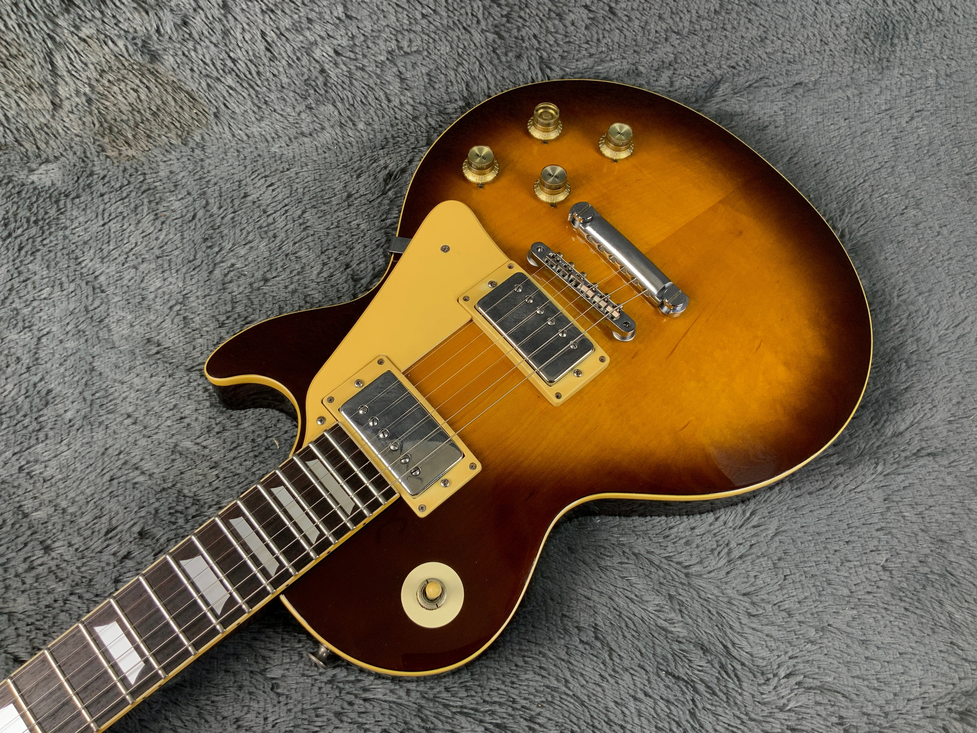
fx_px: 818
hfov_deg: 61.7
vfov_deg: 48.2
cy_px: 366
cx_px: 488
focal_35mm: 29
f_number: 1.8
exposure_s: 1/60
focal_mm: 3
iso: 50
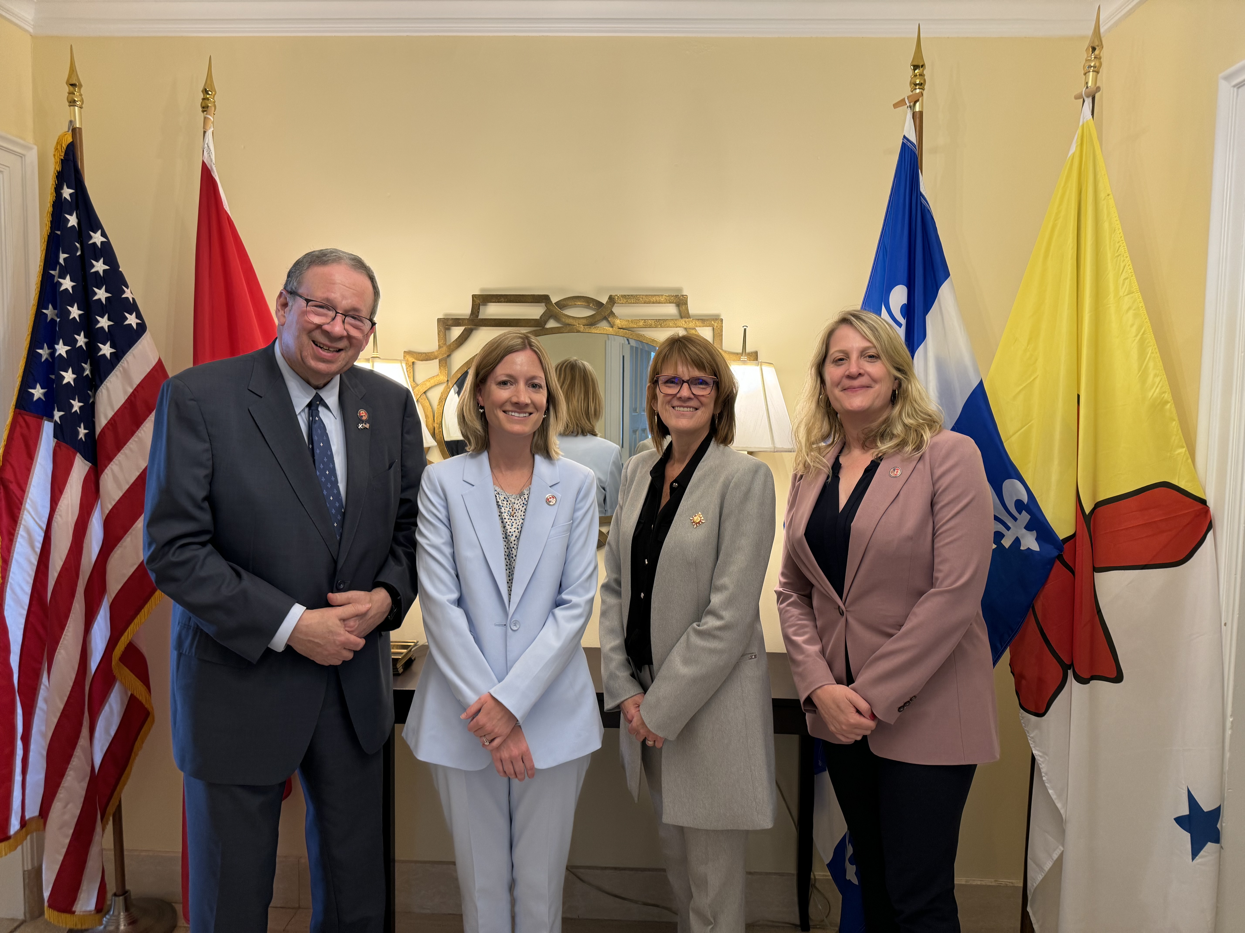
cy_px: 466
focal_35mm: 24
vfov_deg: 56.8
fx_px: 863
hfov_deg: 71.6
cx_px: 622
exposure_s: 1/60
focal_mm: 6.76
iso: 125
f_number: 1.78
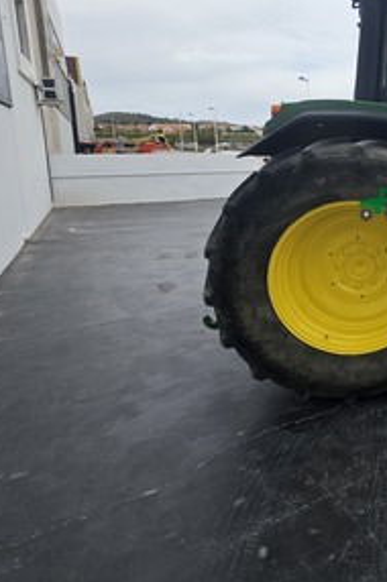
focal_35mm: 26
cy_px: 206
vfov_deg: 68.0
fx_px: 420
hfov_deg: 34.0
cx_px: 512
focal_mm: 2.2
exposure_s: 1/1429
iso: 40
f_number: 1.9
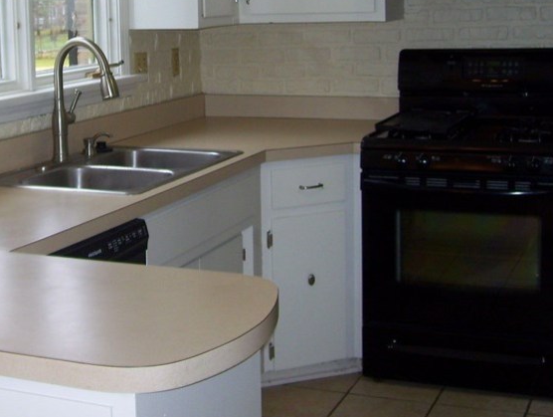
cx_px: 123
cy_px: 82
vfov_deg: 22.0
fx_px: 1056
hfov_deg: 28.8
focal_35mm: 66
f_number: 2.7
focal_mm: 6
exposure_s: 1/60
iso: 80
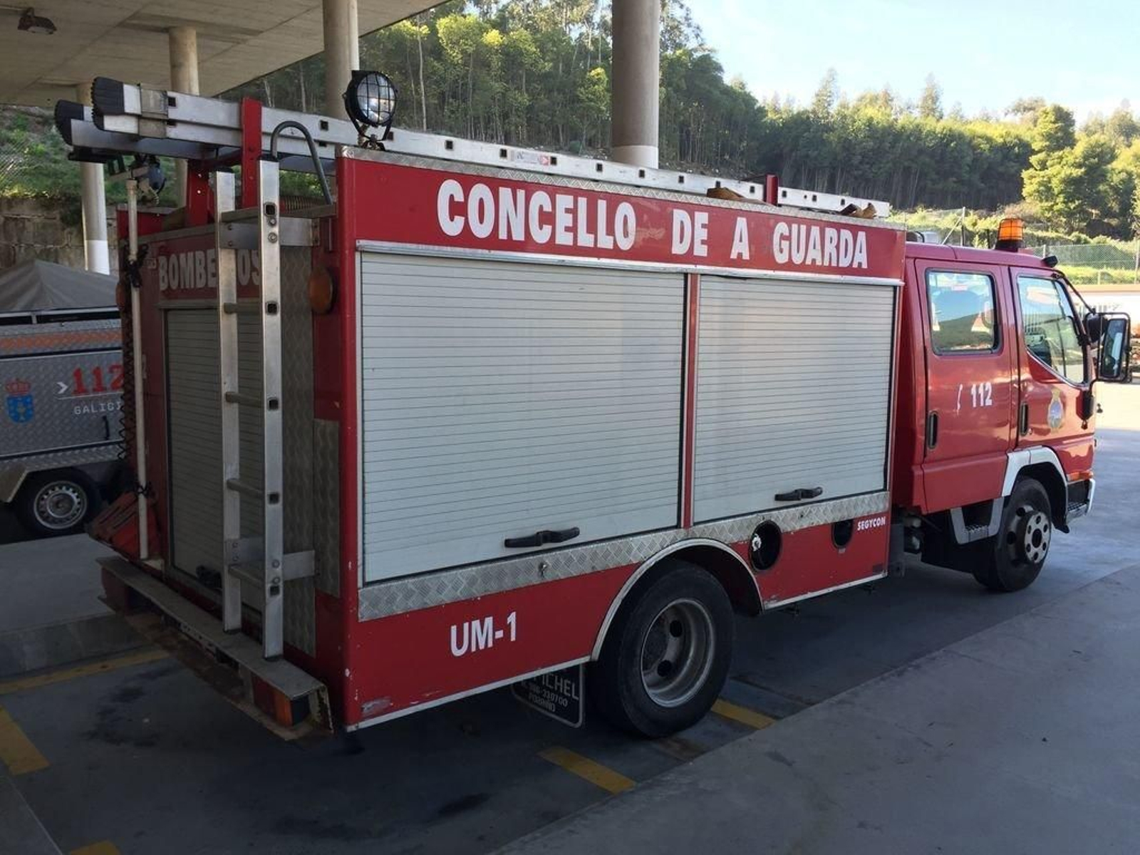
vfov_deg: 48.2
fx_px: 955
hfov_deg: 61.7
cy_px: 428
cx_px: 570
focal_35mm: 29
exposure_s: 1/151
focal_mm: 4.15
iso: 32
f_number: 2.2
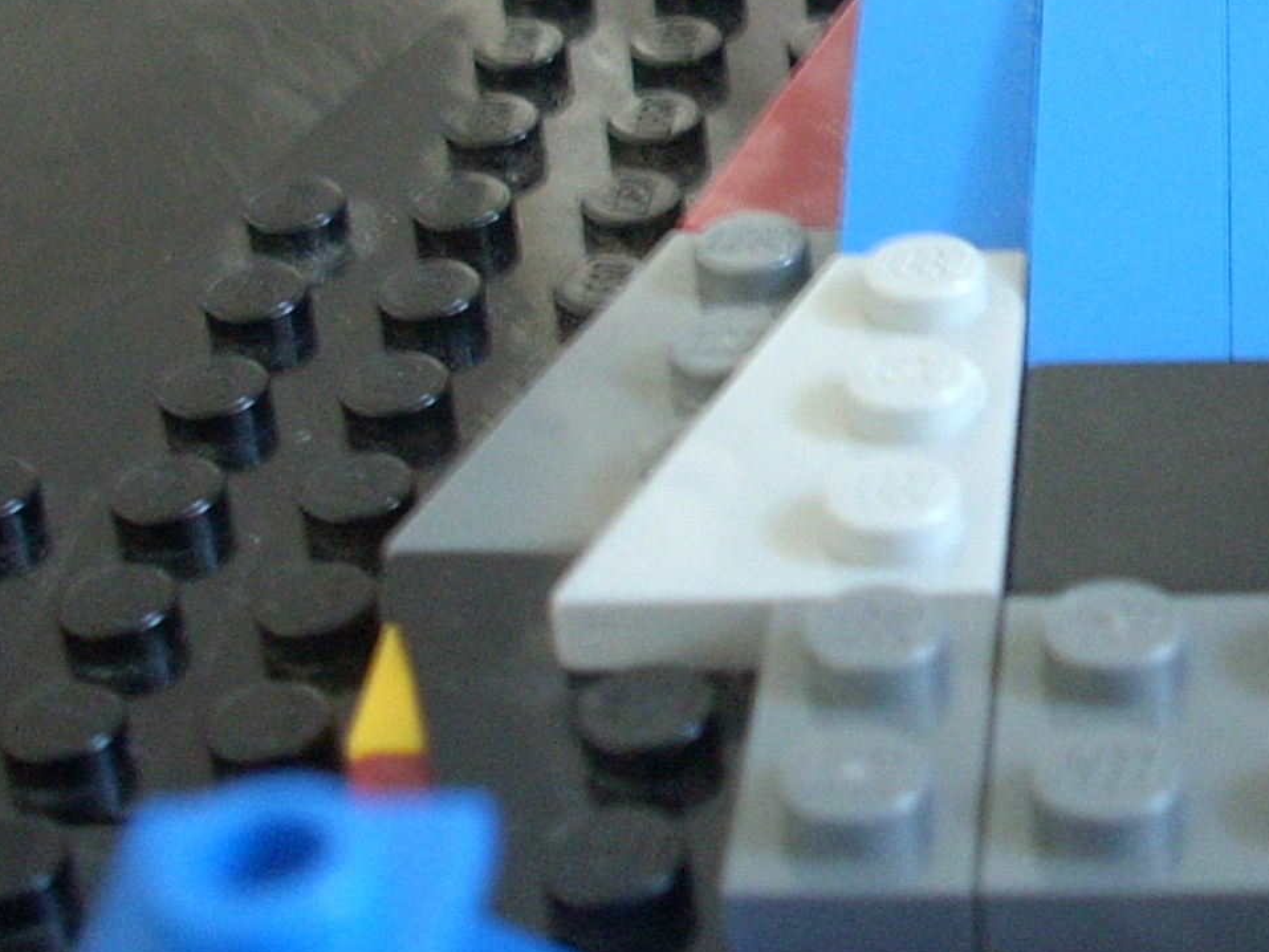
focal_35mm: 99
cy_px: 48
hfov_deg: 19.3
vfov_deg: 14.7
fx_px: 3630
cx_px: 1225
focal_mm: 6.2
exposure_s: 1/5.7
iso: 200
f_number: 2.8
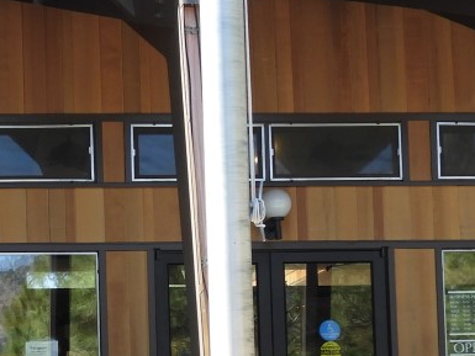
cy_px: 339
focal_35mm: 131
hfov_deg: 14.7
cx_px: -63
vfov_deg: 11.2
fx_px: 1798
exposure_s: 1/160
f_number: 3.8
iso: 100
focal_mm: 6.3
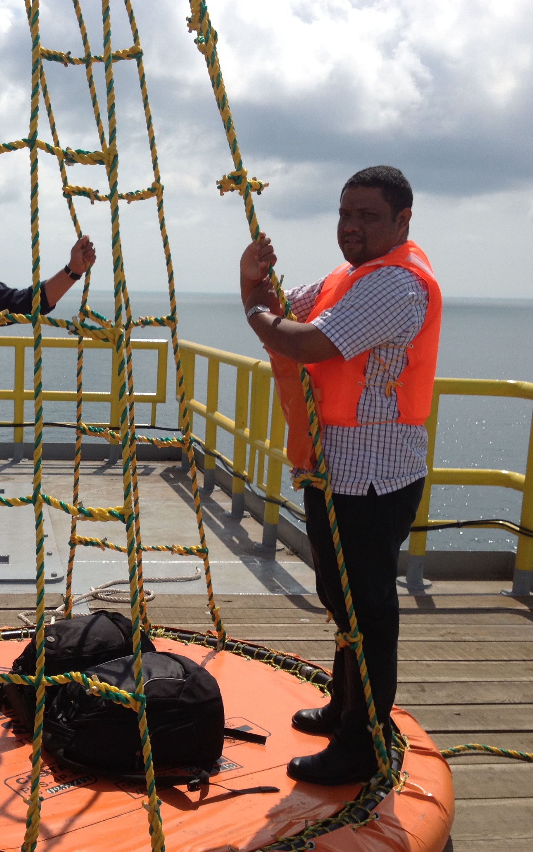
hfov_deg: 25.4
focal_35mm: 50
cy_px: 430
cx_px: 101
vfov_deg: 40.3
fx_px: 1162
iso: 50
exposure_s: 1/3247
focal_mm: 4.28
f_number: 2.4
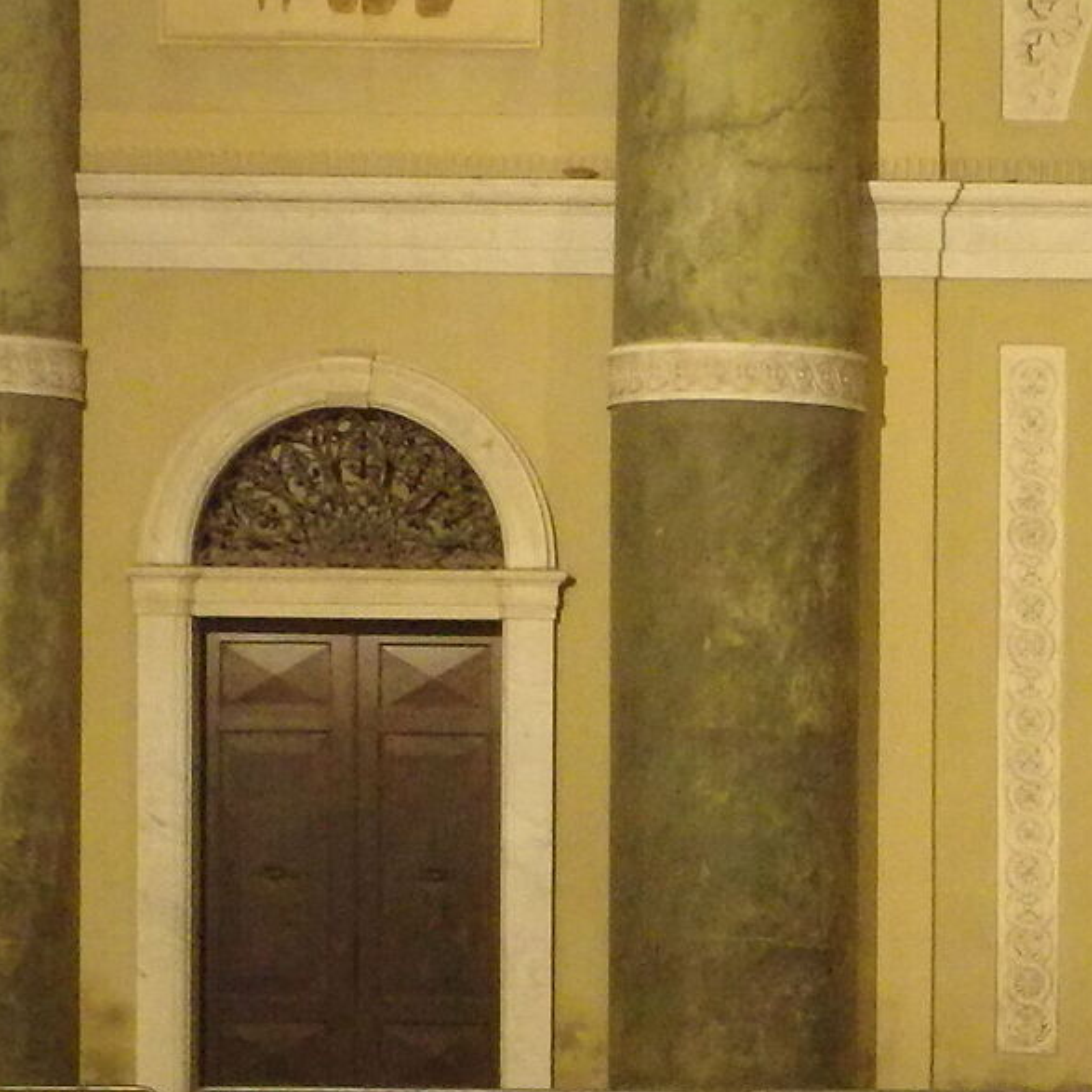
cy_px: 1284
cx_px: 1470
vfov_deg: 8.0
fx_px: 7745
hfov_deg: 8.0
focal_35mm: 217
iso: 1600
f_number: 2.2
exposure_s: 1/40
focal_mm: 12.8
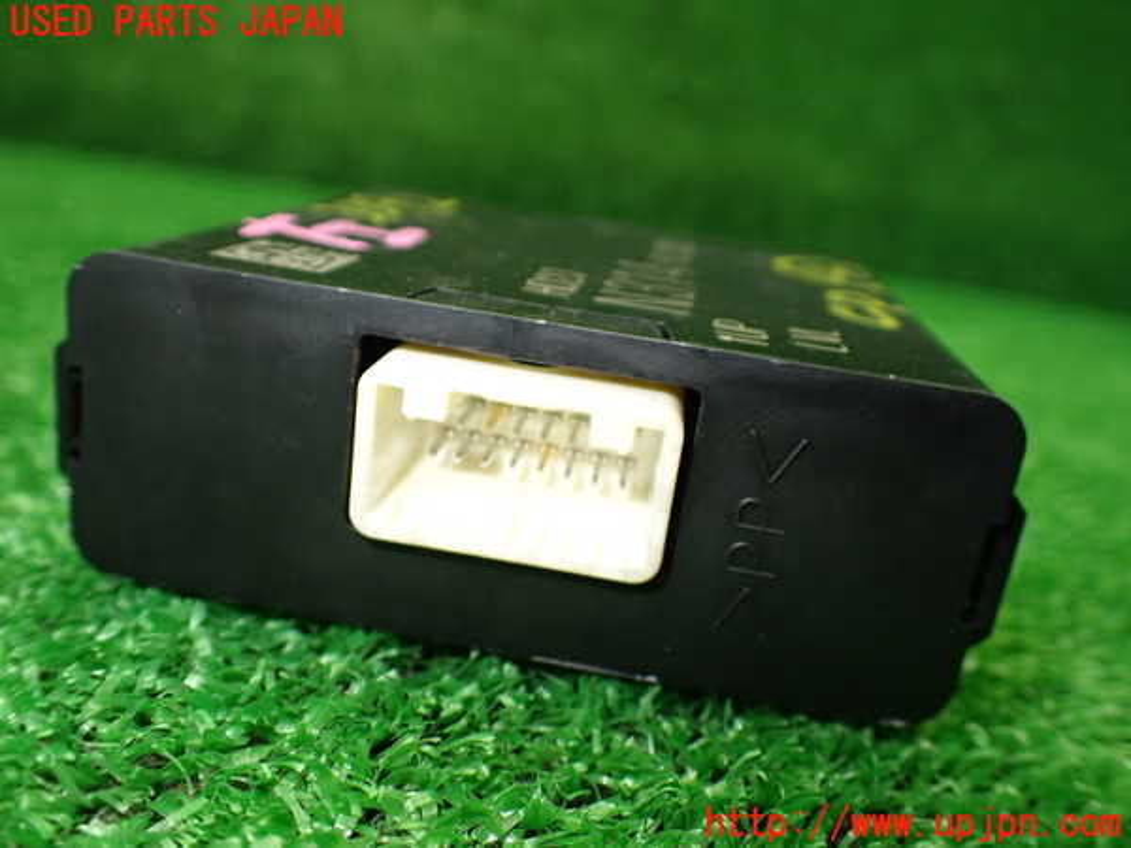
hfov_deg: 60.0
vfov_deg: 46.8
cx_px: 566
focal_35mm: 30
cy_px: 424
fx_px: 980
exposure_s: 1/125
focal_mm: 5.4
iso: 400
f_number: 2.3
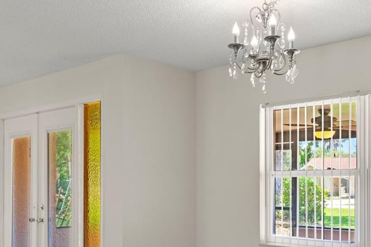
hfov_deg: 43.5
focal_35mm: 45
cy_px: 200
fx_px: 464
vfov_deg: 29.2
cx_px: 212
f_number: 8
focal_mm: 20
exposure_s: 2
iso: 400
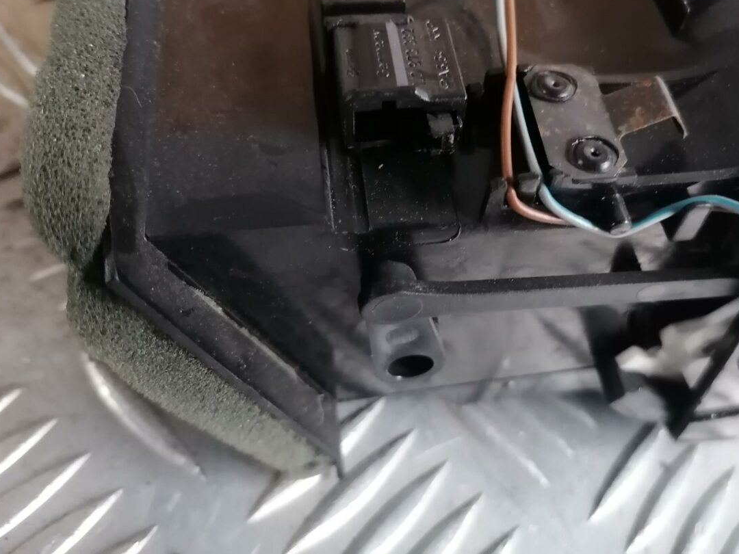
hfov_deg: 52.0
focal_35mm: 35
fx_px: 747
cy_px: 196
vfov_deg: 40.3
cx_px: 465
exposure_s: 1/16.7
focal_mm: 4.75
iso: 640
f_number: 1.8
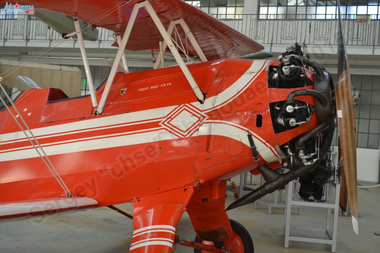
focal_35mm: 54
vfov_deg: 25.1
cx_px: 190
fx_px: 570
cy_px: 126
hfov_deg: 36.9
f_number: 5
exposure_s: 1/80
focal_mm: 36
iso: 400
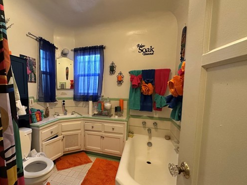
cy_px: 101
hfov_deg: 86.0
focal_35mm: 18
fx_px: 128
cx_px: 92
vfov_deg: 71.4
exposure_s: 1/60
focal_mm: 2.22
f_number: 2.2
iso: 500
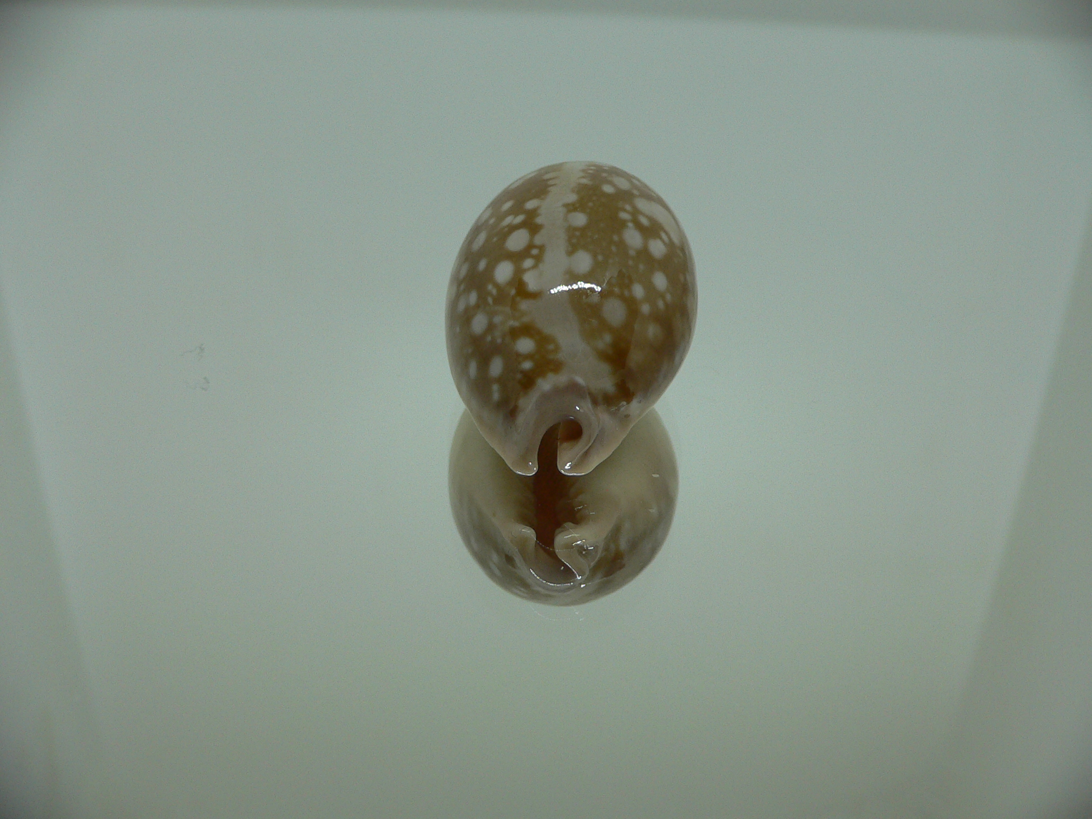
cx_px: 546
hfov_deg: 52.6
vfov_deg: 40.7
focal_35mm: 35
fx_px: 1104
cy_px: 410
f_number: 2.8
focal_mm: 4.6
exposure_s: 1/60
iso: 100
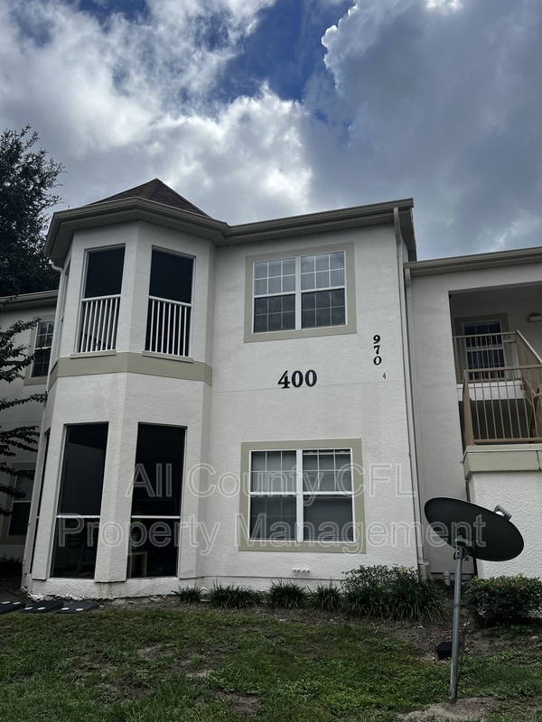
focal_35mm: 26
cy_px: 361
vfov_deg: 67.3
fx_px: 543
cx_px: 271
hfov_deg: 53.1
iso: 50
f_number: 1.5
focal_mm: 5.7
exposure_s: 1/5319
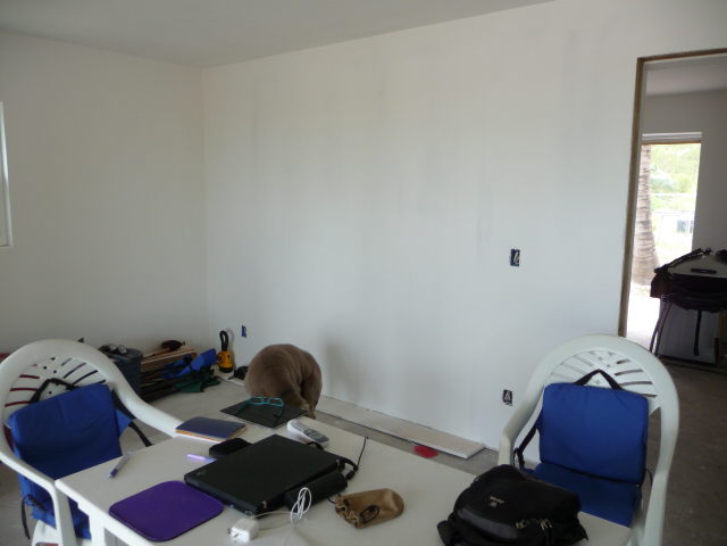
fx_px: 588
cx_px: 364
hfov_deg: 63.4
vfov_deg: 49.7
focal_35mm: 28
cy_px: 273
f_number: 3.3
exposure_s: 1/50
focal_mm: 4.7
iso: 100
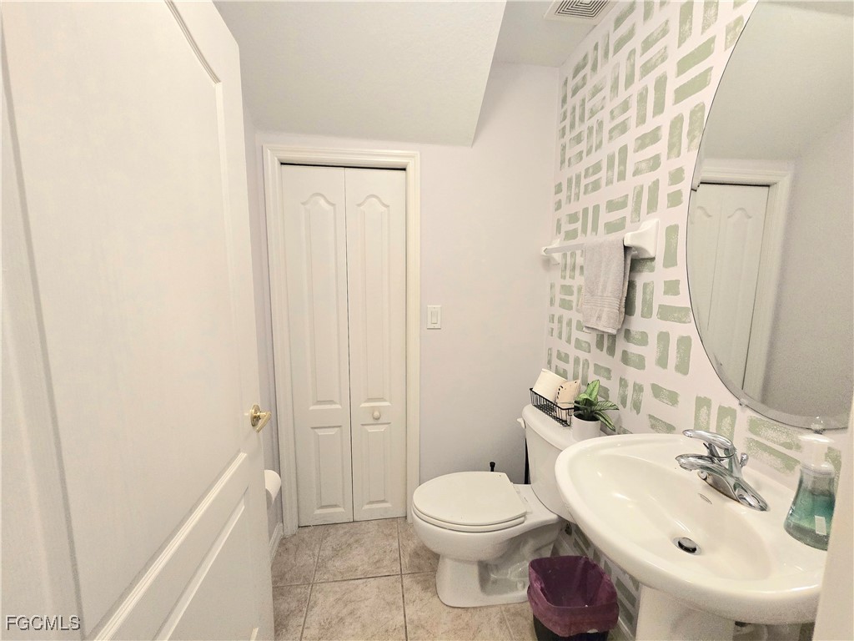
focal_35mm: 13
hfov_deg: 106.2
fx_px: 321
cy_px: 320
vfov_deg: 89.9
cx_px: 427
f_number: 2.2
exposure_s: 1/60.2
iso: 320
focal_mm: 2.2
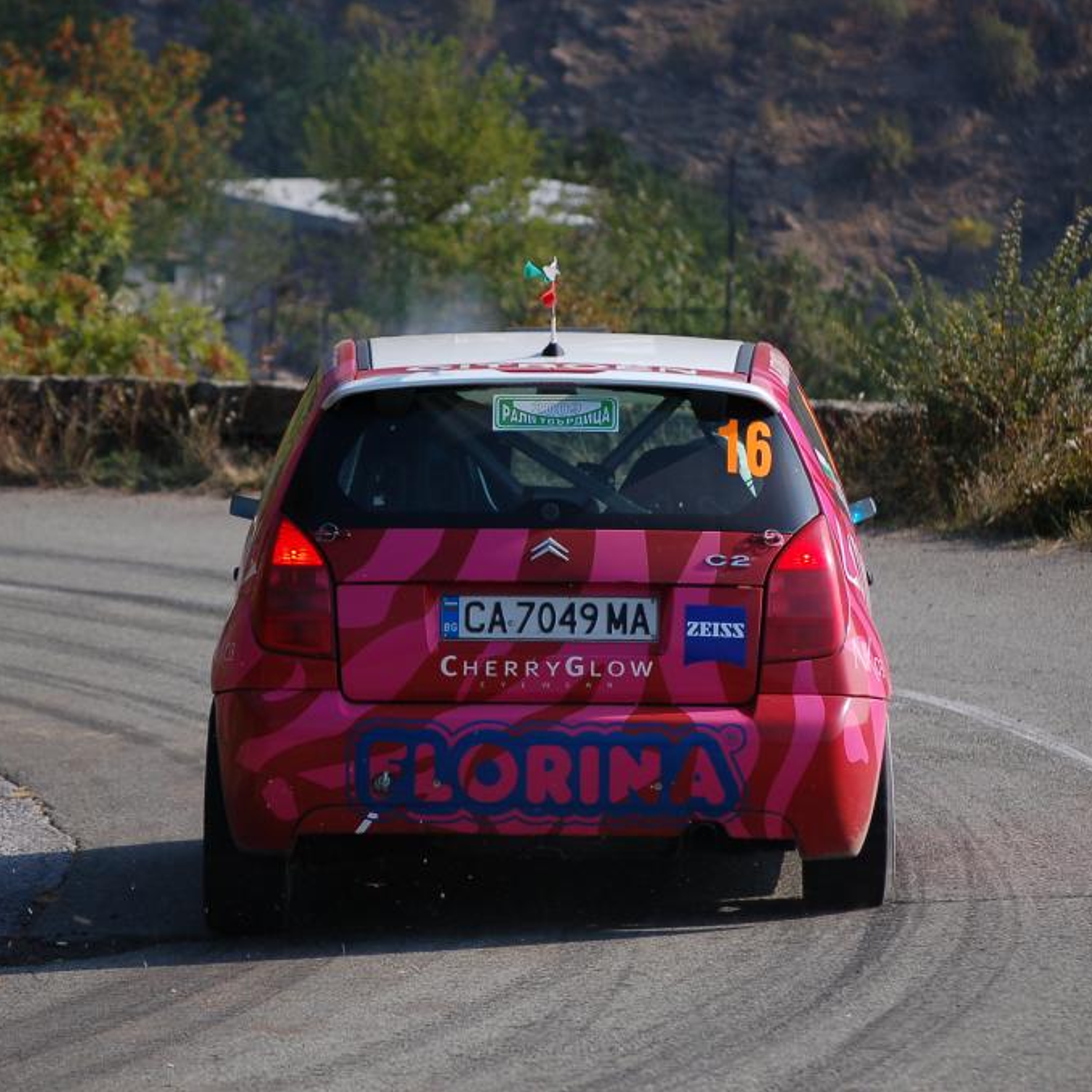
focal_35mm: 164
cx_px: 509
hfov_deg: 10.7
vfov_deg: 10.7
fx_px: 5840
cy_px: 547
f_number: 4.5
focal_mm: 85
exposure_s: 1/1250
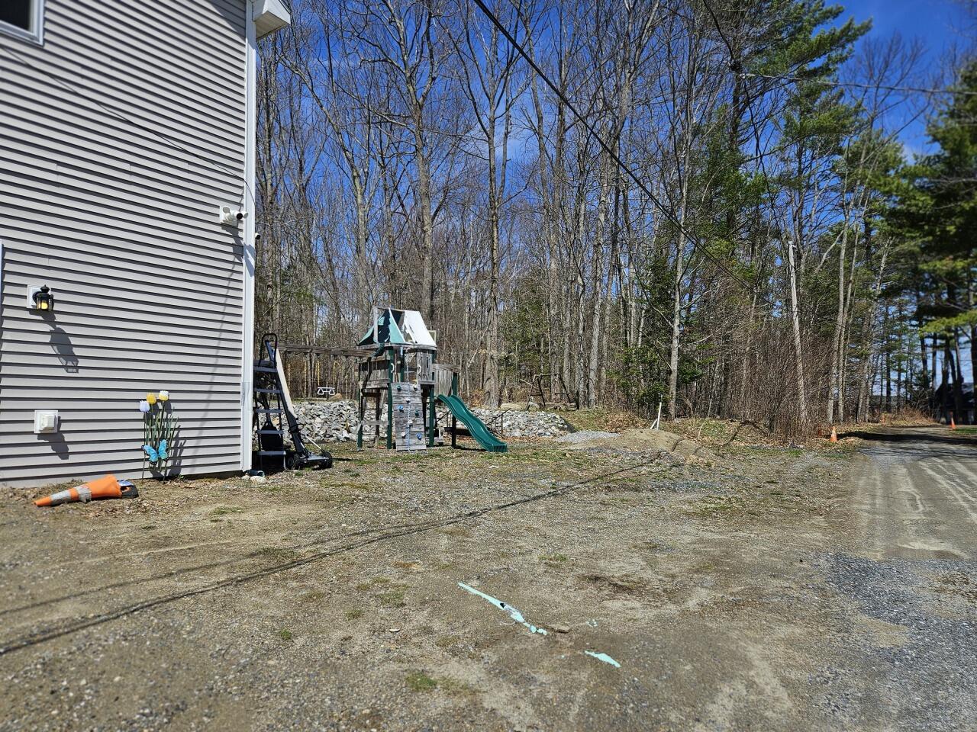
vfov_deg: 58.9
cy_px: 366
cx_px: 488
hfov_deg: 73.9
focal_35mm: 23
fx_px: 649
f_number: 1.8
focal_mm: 5.4
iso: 25
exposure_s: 1/2333
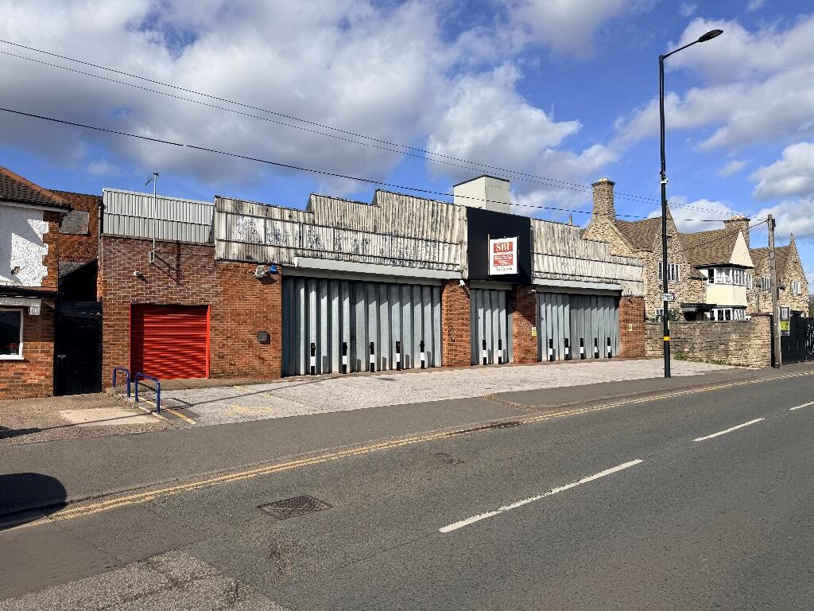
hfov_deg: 71.6
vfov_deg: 56.8
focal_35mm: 24
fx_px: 564
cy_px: 306
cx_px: 407
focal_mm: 6.76
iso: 80
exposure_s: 1/7353
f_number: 1.78
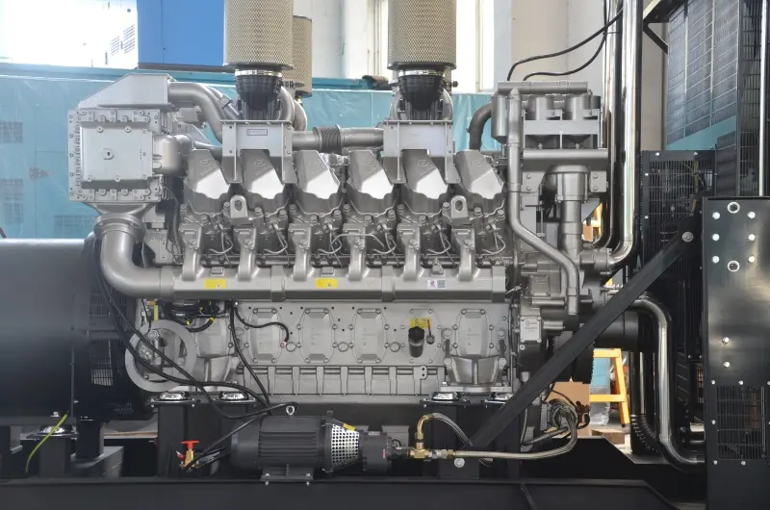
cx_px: 385
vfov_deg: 17.4
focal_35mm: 78
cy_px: 255
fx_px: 1665
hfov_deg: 26.0
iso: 125
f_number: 5
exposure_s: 1/4
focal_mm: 52
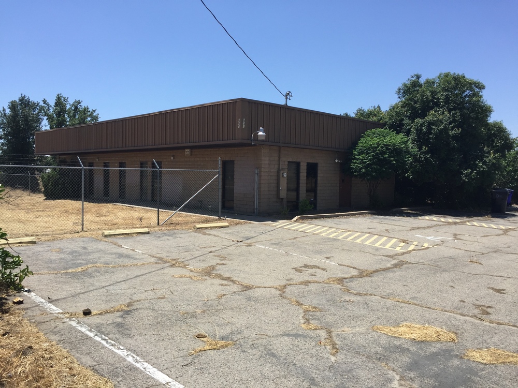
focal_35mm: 29
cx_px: 259
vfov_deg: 48.2
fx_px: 434
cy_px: 194
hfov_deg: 61.7
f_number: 2.2
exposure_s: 1/2083
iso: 32
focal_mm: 4.15
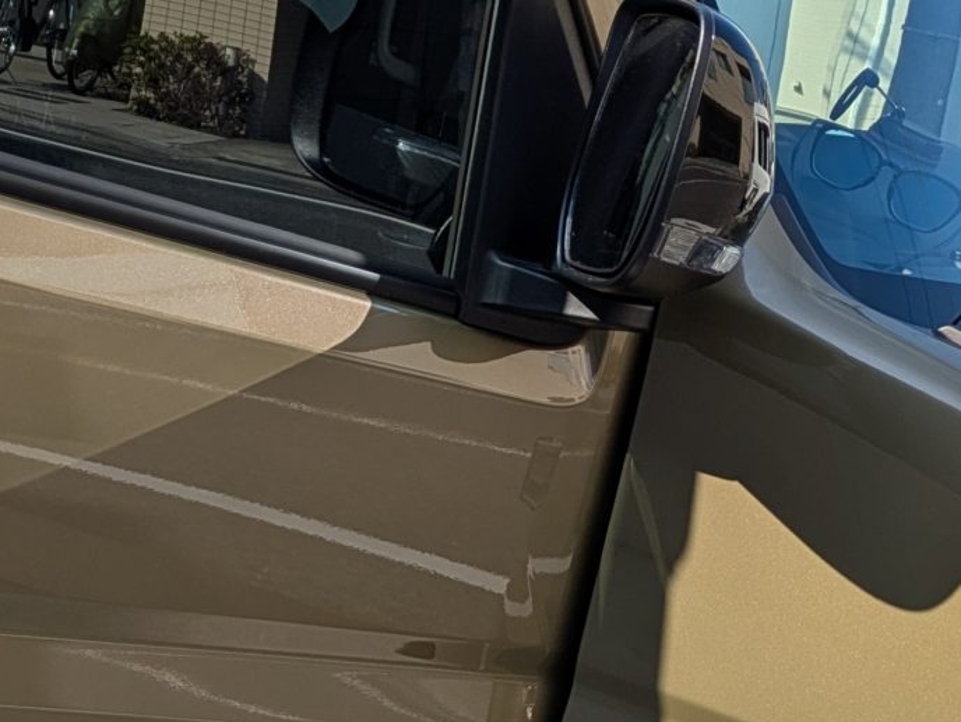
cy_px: 415
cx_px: 179
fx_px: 2584
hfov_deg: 20.8
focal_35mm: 93
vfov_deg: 15.9
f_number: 1.89
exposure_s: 1/1580
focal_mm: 5.43
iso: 48
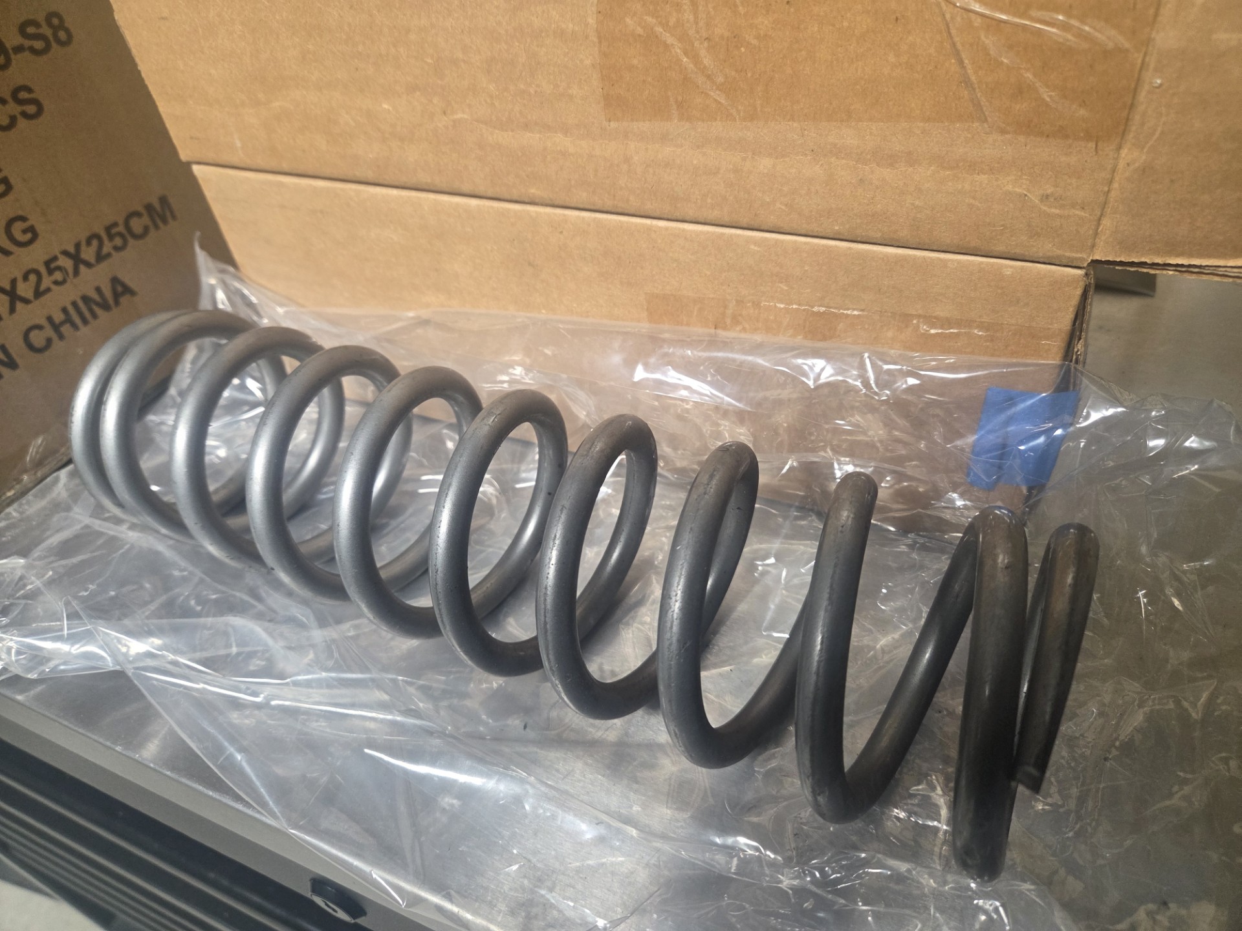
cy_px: 466
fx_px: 825
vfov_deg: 58.9
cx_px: 621
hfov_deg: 73.9
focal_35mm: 23
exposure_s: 1/120
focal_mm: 5.4
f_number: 1.8
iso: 160
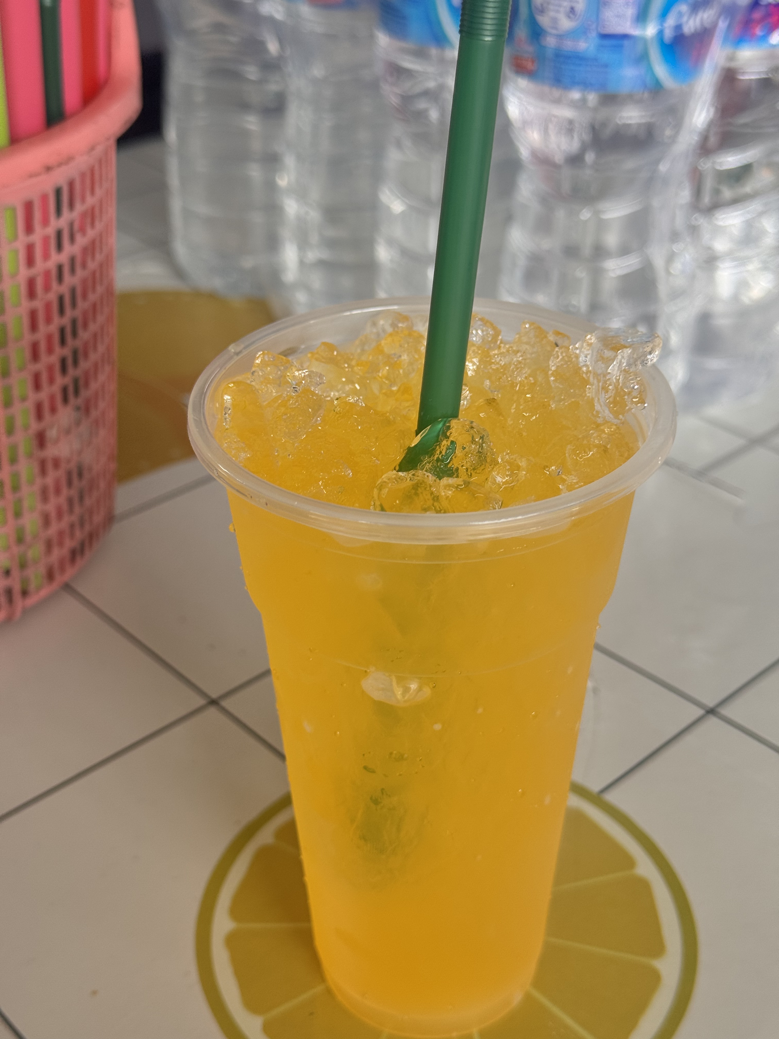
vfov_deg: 39.7
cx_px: 390
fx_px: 1440
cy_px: 520
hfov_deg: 30.3
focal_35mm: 48
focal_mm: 6.76
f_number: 1.78
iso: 50
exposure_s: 1/213
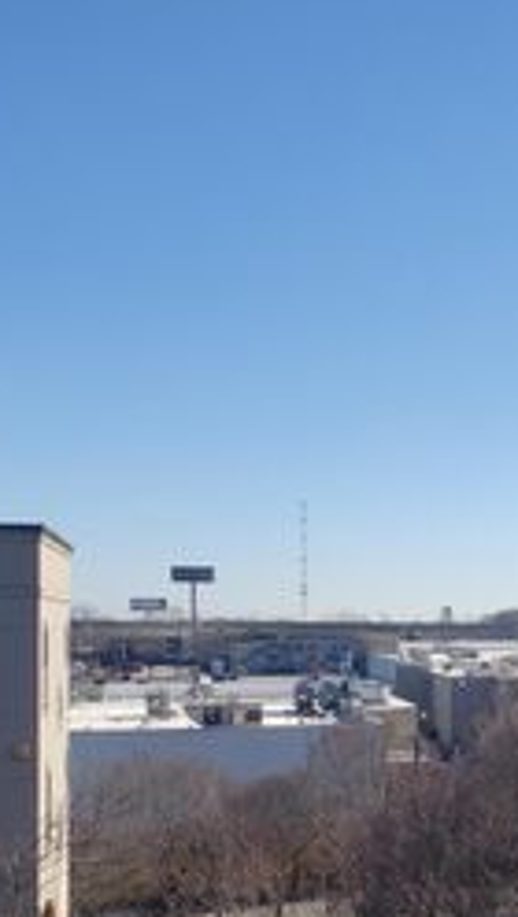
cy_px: 649
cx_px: 581
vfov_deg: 36.0
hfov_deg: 20.1
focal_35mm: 57
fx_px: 1388
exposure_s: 1/1387
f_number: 2.4
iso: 50
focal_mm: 4.3
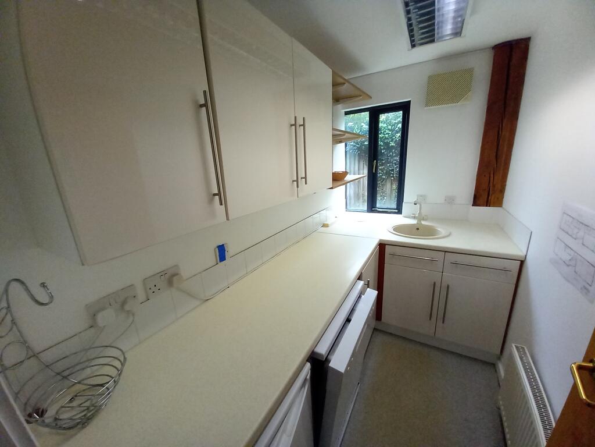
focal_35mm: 13
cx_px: 298
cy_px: 224
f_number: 2.2
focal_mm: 1.13
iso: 160
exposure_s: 1/50
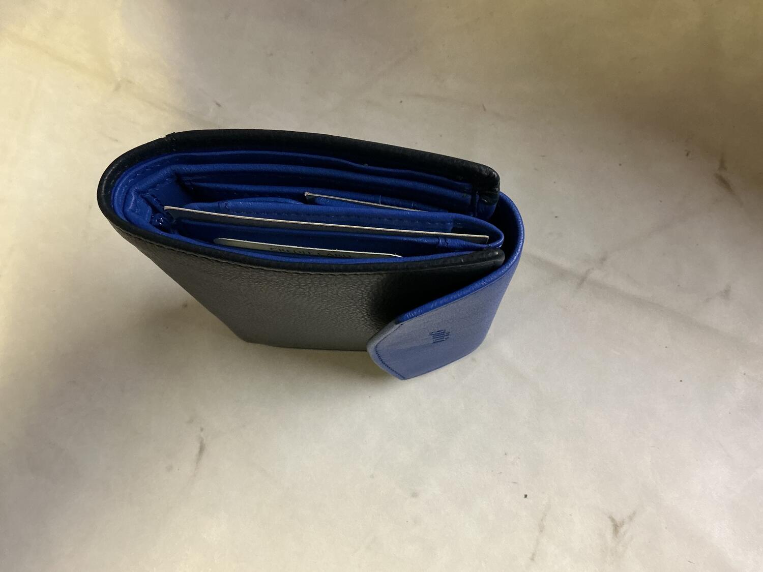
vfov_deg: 48.2
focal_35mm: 29
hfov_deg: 61.7
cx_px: 382
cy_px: 286
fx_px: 639
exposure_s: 1/50
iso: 160
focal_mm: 3
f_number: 1.8
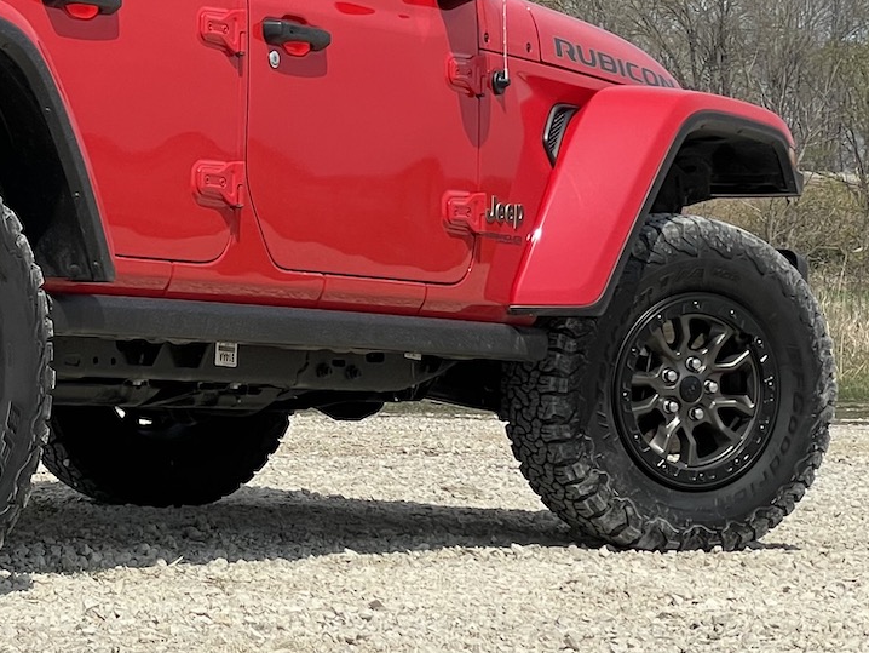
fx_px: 3491
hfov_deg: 13.9
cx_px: -41
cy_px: 87
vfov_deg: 10.6
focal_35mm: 139
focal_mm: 6
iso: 25
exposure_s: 1/2519
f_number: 2
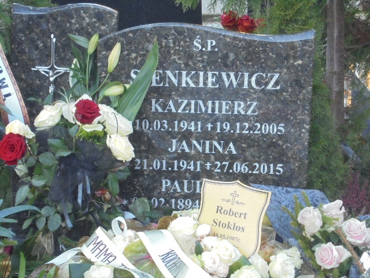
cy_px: 139
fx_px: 887
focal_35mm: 83
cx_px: 185
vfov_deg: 17.8
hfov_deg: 23.6
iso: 400
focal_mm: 14.9
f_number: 6.7
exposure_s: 1/25
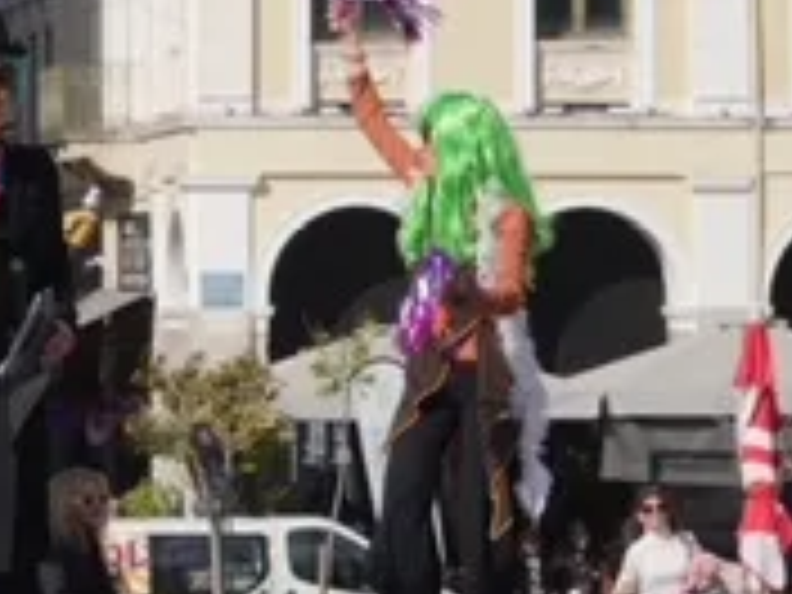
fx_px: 6955
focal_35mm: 304
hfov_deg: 6.4
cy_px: -14
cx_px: -495
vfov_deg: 4.9
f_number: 13
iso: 125
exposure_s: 1/200
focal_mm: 87
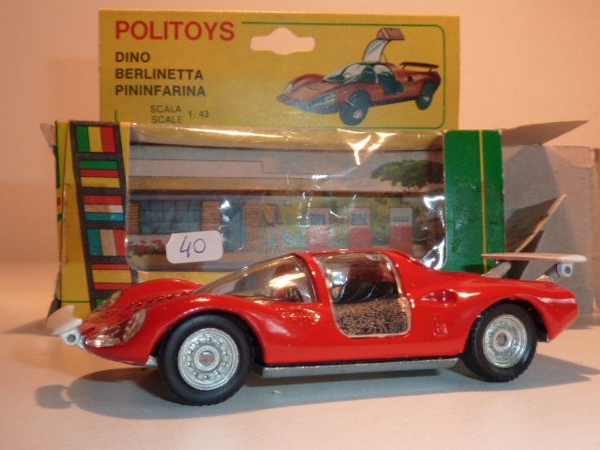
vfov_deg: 33.6
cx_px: 300
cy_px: 225
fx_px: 745
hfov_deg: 43.9
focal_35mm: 43
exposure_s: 1/30
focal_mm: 4.1
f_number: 4
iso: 100
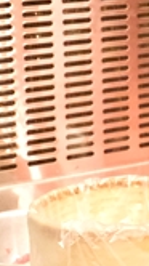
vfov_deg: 12.2
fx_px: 1240
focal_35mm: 176
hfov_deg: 5.5
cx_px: 708
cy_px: 91
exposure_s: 1/70
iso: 5000
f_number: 4
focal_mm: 20.8
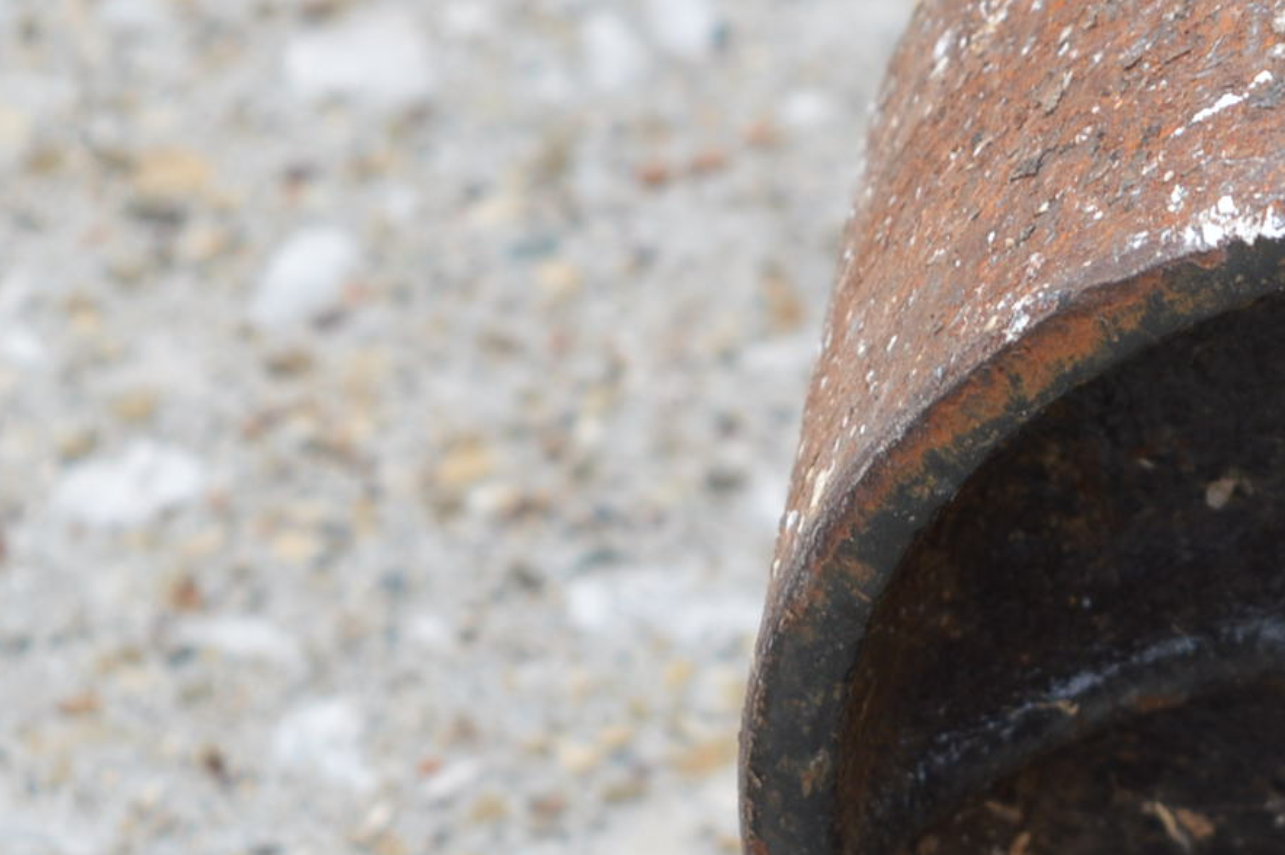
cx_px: 2054
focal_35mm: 281
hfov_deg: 7.2
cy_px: 208
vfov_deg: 4.9
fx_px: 10012
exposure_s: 1/100
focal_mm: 55
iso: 100
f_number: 8
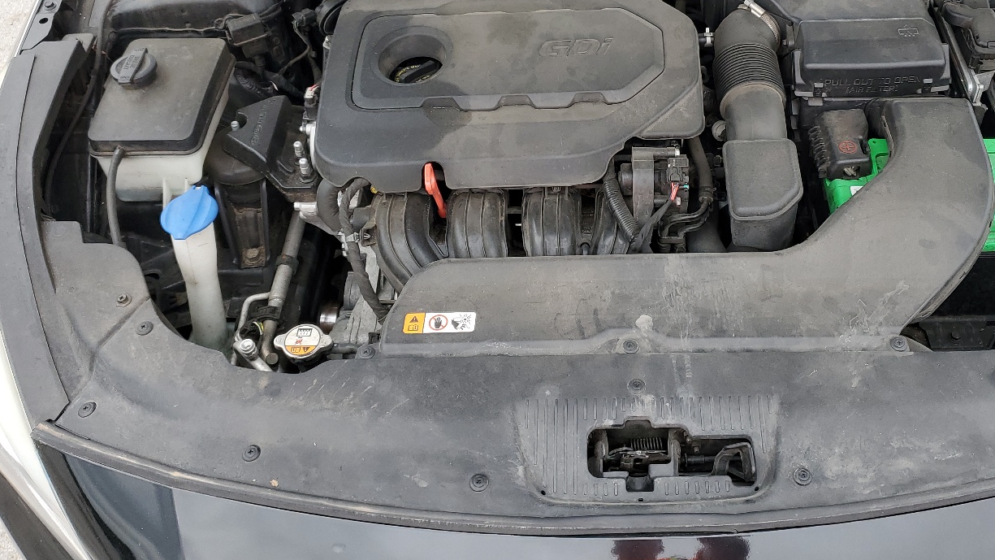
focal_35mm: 37
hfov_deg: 53.5
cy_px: 152
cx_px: 615
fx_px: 976
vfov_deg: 31.5
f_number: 1.5
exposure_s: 1/556
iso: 50
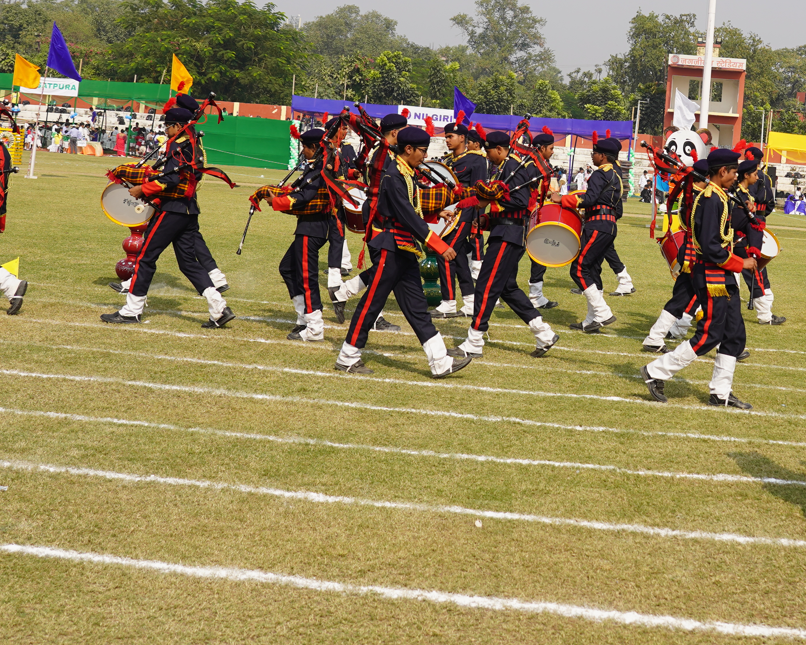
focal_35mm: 67
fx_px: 1598
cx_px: 608
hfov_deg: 27.9
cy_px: 88
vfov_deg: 22.4
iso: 100
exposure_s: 1/800
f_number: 5
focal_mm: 33
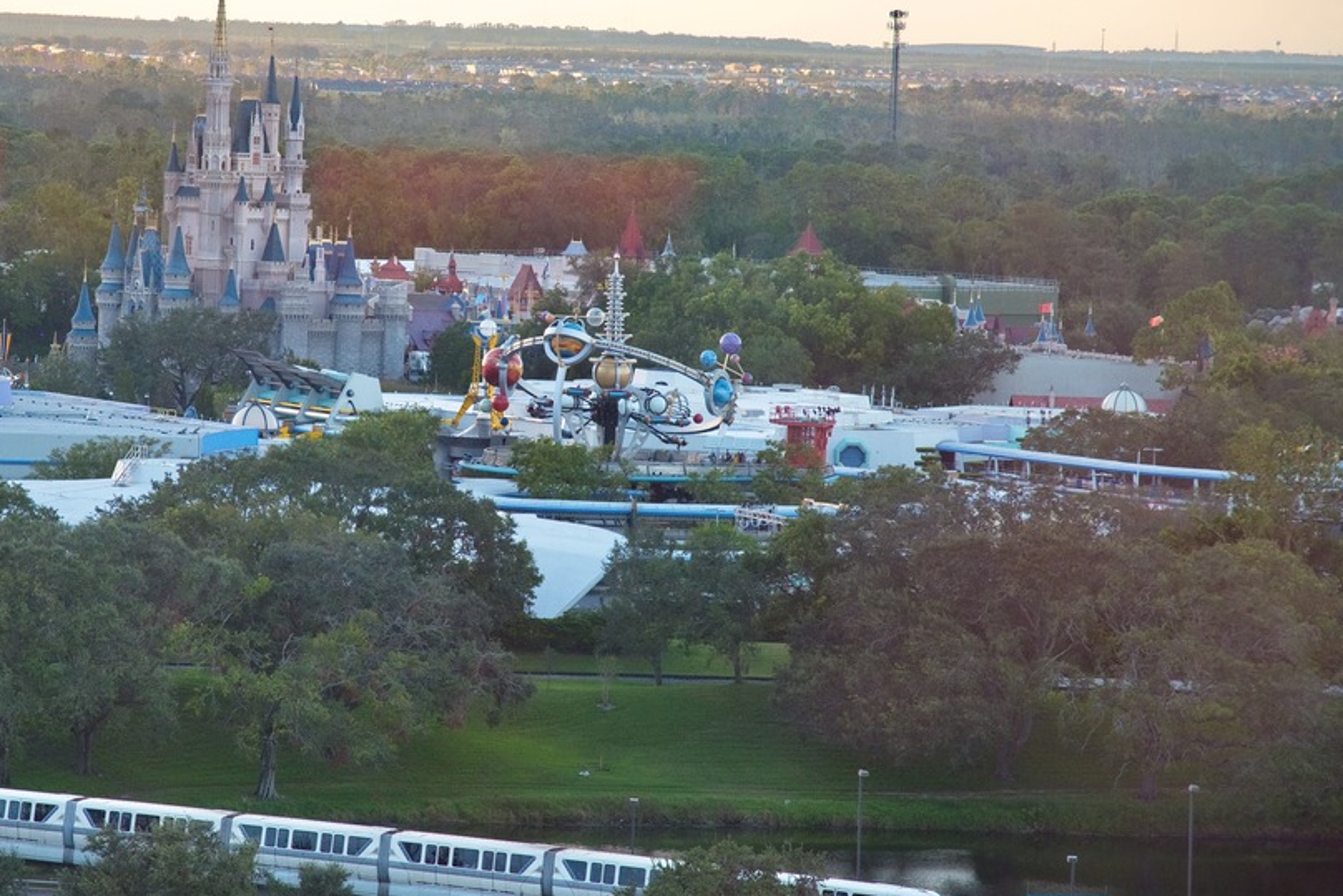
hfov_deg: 10.8
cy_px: 341
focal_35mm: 190
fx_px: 7089
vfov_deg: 7.2
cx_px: 459
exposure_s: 1/250
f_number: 4
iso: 720
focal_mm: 120
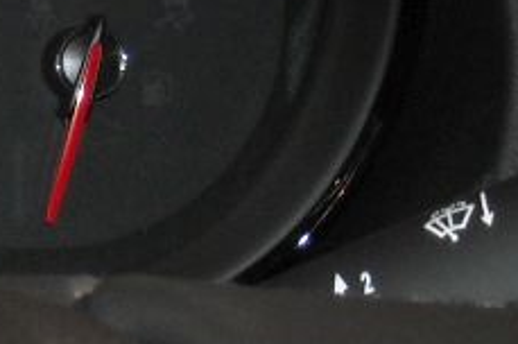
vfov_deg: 6.7
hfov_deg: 9.4
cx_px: -504
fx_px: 2946
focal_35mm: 205
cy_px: 0
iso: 200
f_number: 3.1
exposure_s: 1/60
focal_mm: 7.1
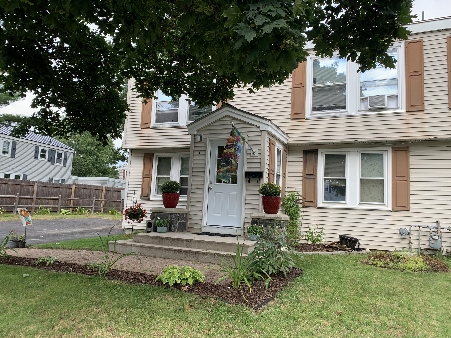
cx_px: 226
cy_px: 169
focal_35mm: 26
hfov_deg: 67.3
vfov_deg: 53.1
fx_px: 339
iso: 25
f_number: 1.8
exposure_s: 1/446
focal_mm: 4.25
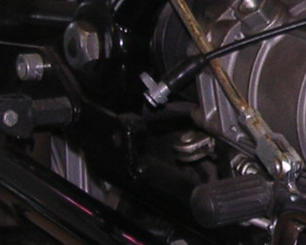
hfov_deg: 10.2
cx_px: 596
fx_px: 1584
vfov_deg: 8.8
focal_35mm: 175
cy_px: 62
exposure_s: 1/60.1
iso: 100
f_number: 2.8
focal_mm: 5.8
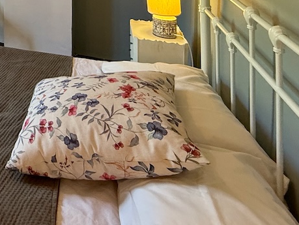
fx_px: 337
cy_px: -78
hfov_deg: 35.5
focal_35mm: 39
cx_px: -74
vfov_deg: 28.9
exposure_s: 1/50
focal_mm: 2.22
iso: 200
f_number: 2.2
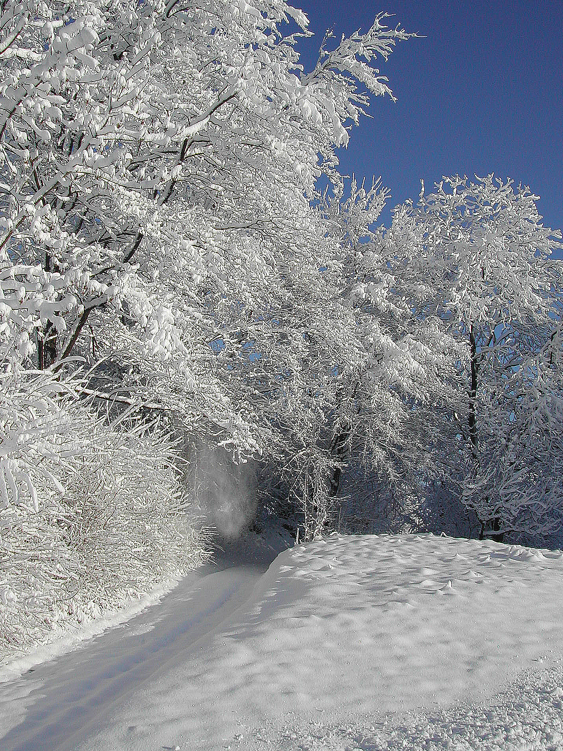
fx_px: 889
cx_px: 277
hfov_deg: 35.1
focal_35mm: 41
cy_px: 349
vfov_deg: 45.7
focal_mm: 8
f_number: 7.6
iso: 100
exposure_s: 1/398
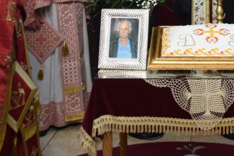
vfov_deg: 17.7
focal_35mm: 75
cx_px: 185
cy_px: -7
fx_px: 487
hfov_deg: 26.5
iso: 2000
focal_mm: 22
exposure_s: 1/60
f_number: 3.5
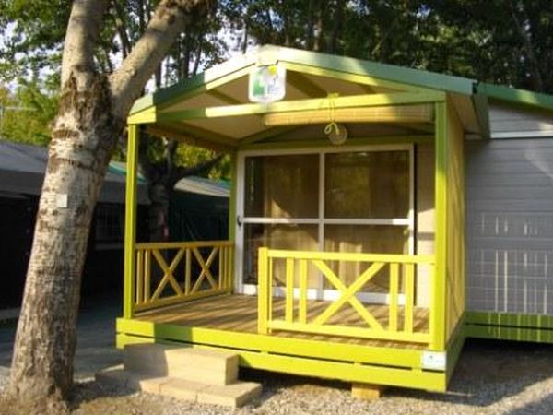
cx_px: 276
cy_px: 208
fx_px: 511
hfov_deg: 56.8
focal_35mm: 32
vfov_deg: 44.2
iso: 100
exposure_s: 1/160
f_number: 5.5
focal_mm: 5.7
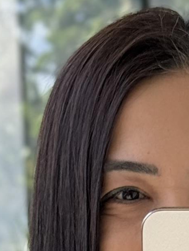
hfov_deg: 4.7
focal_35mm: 313
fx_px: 2277
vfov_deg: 5.9
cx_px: 201
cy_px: 765
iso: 80
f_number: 1.78
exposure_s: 1/561
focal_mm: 6.76
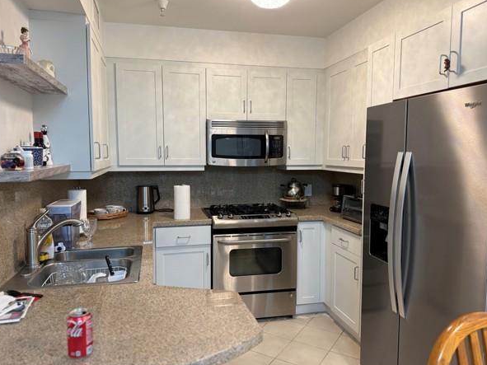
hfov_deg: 67.3
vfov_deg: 53.0
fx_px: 366
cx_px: 238
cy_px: 187
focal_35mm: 26
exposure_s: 1/120
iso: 200
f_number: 1.78
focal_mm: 6.76
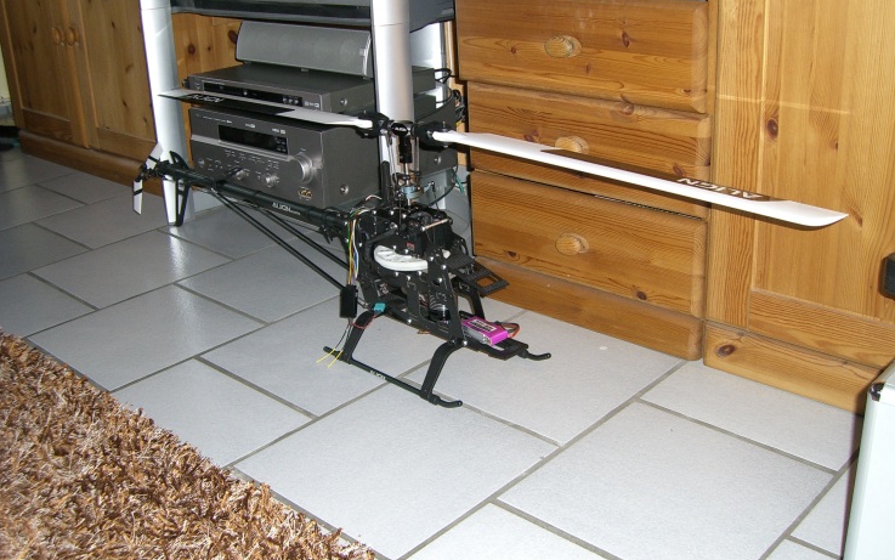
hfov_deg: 48.2
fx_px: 1000
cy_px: 256
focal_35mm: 41
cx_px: 453
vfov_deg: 31.3
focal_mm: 6.2
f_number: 2.7
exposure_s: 1/60
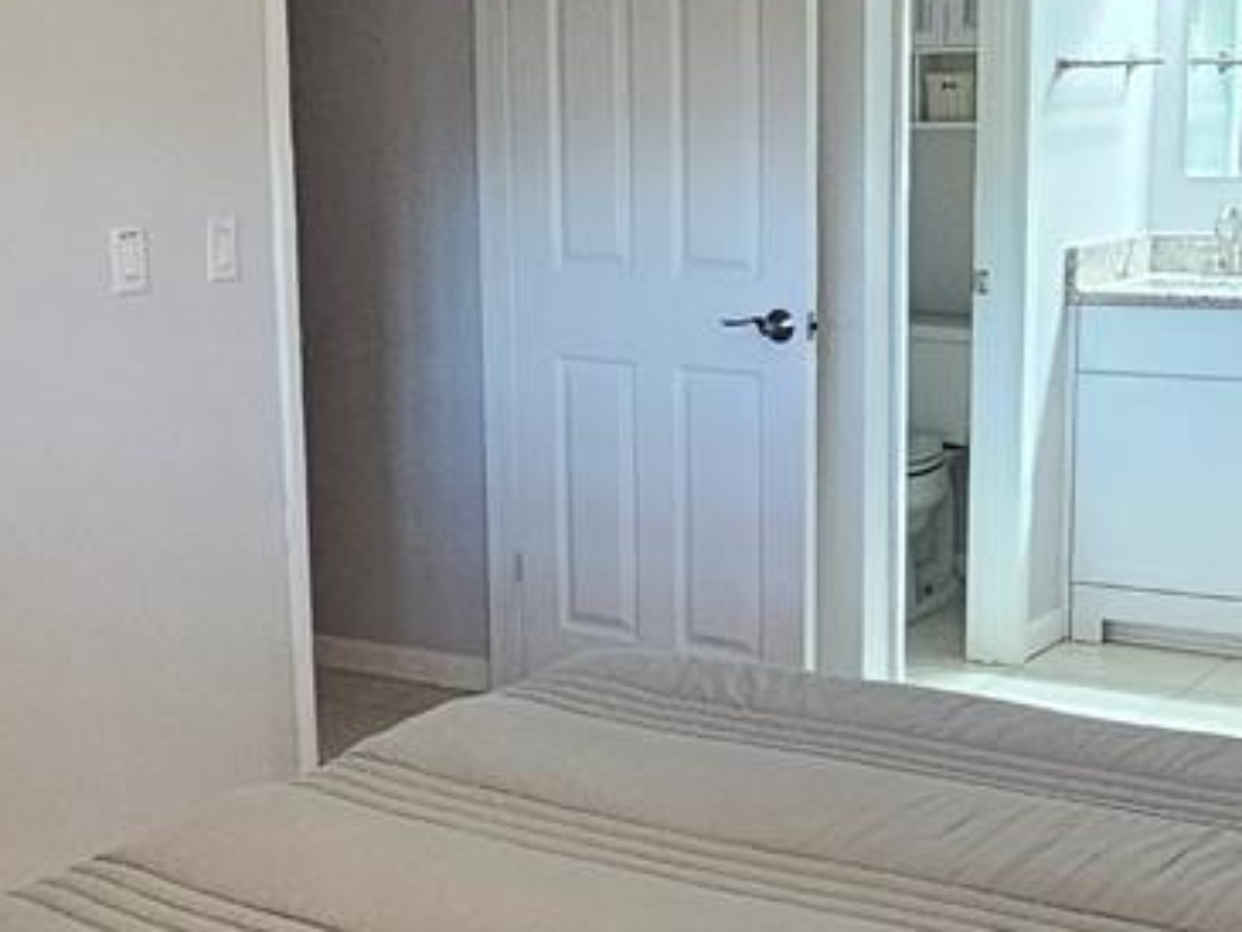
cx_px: 507
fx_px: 2046
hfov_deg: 33.7
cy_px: 582
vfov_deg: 25.6
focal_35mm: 57
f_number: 2.2
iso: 320
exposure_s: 1/40
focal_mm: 2.2
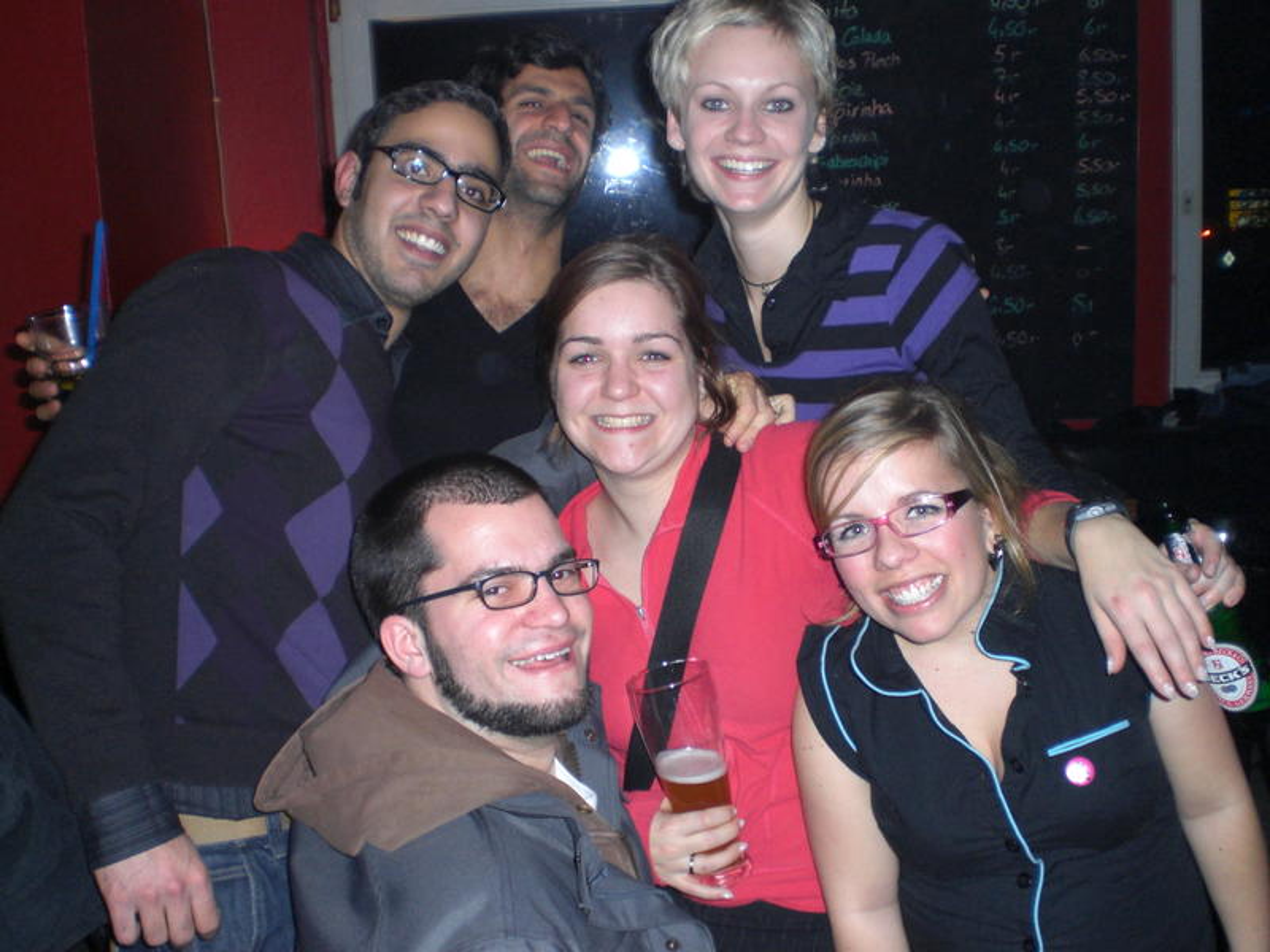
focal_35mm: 38
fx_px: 1394
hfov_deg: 49.0
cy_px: 476
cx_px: 635
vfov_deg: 37.7
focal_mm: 6.3
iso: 200
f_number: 3.1
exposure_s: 1/60
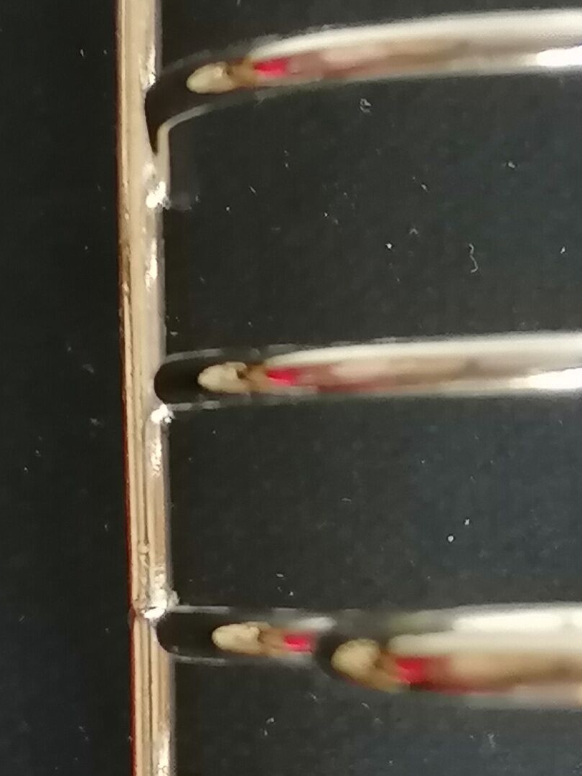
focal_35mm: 148
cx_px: 629
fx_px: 3317
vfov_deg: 13.3
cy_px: 590
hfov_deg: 9.9
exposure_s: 1/33.3
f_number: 1.8
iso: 200
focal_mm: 4.75
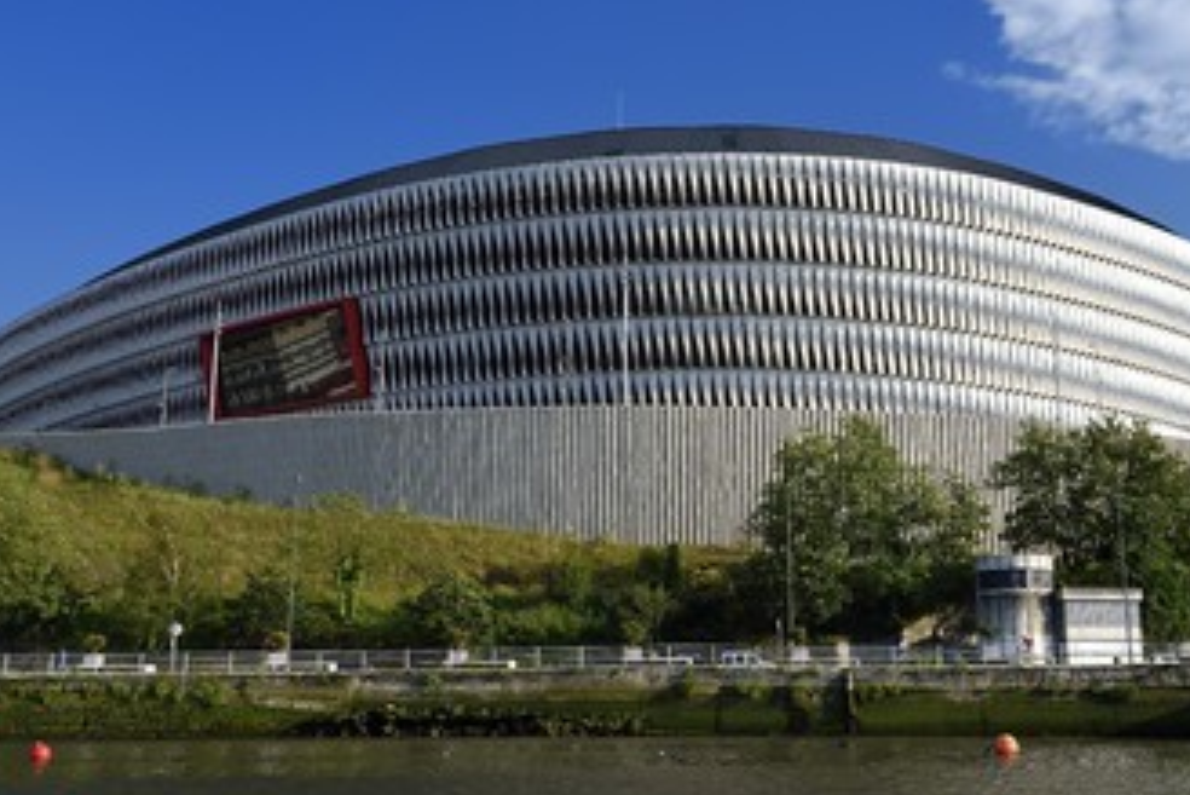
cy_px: 443
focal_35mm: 41
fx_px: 1356
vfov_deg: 32.6
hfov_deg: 47.2
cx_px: 693
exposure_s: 1/400
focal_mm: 32
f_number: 8
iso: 200
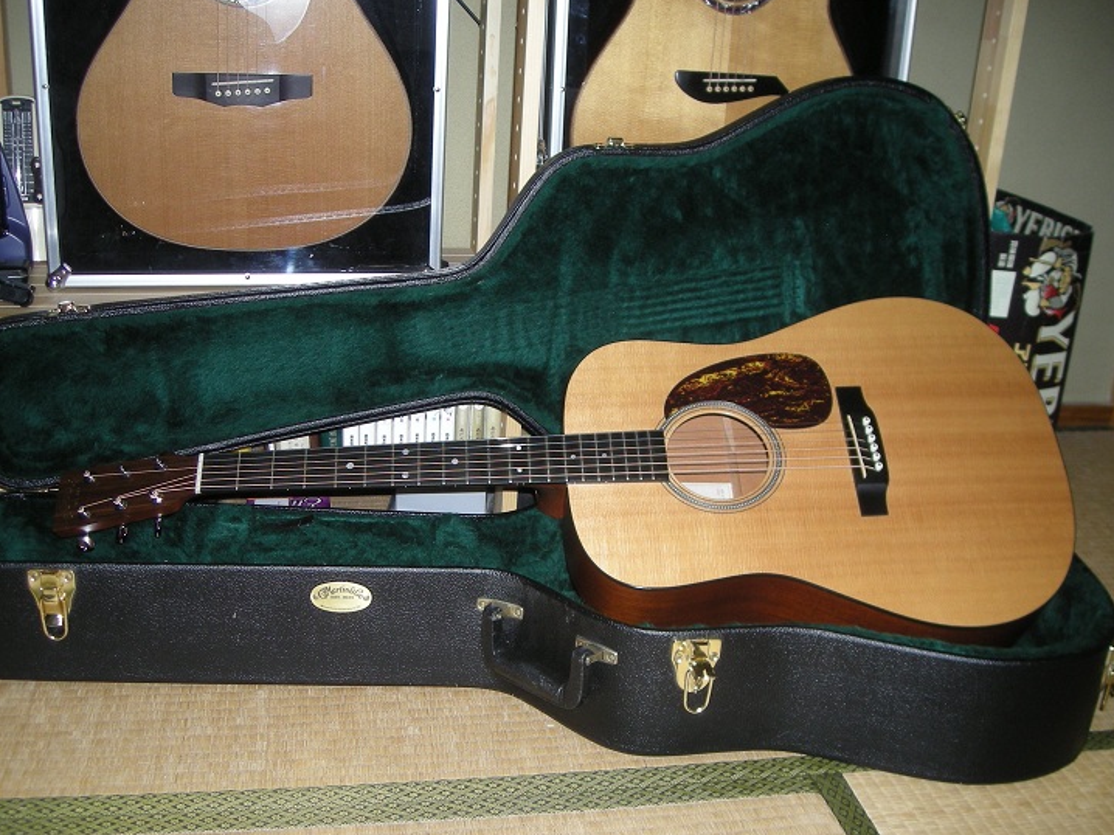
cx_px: 545
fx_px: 1255
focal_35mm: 39
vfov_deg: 36.8
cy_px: 459
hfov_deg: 47.9
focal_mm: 5.7
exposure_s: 1/60
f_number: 2.8
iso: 90
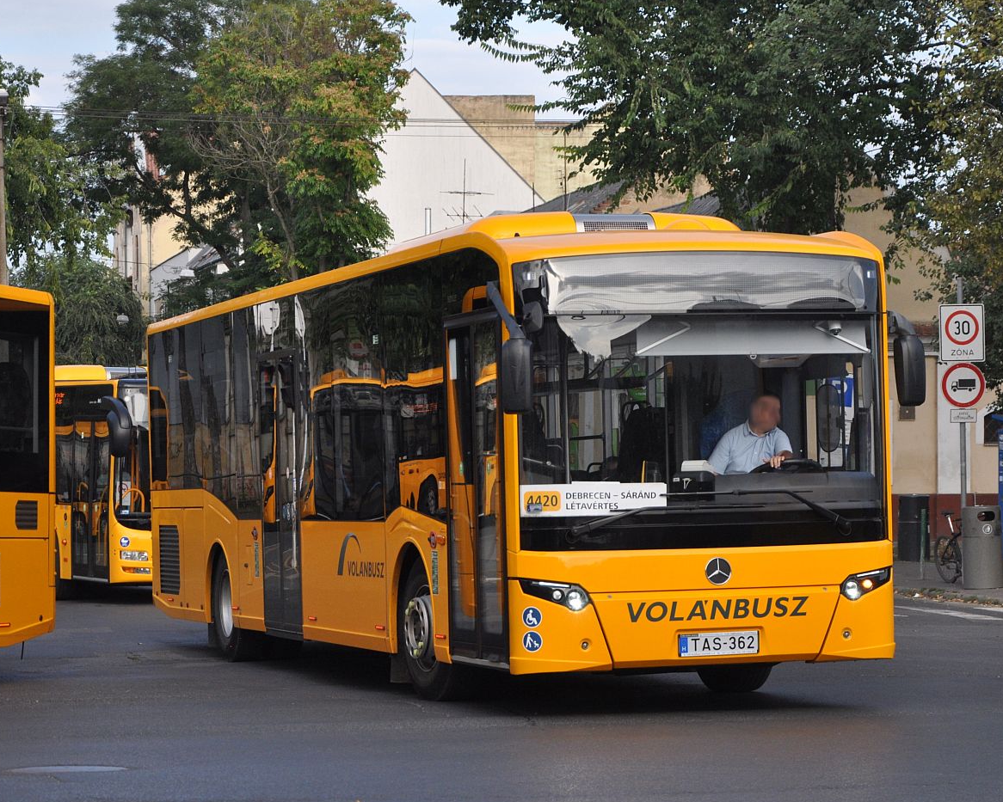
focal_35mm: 99
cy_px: 401
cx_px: 541
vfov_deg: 15.5
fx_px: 2939
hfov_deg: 19.4
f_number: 5
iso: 560
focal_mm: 58
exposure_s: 1/1000
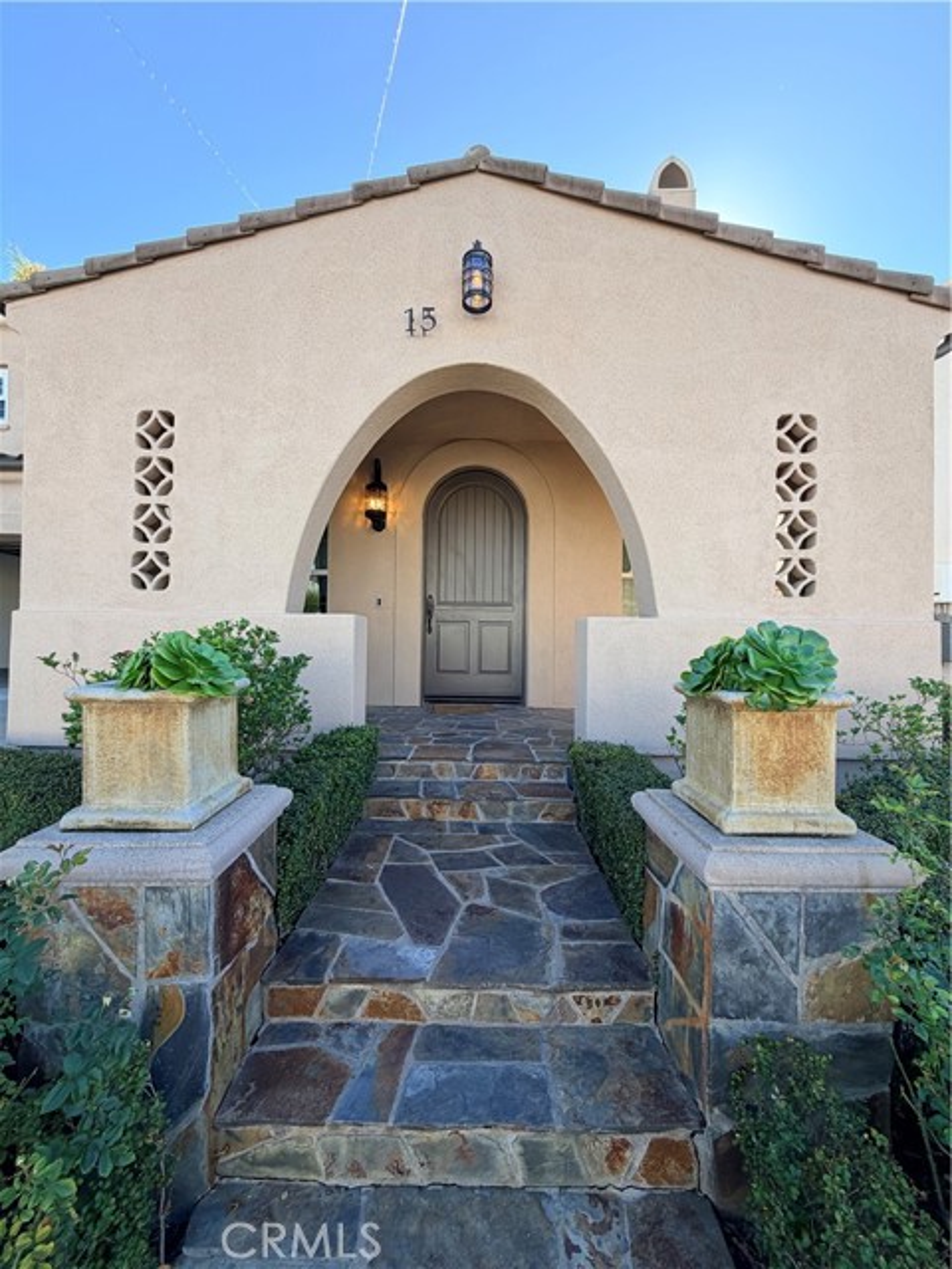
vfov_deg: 102.1
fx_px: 513
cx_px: 476
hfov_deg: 85.7
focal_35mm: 14
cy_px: 634
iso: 50
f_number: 2.2
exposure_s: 1/324
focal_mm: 2.22
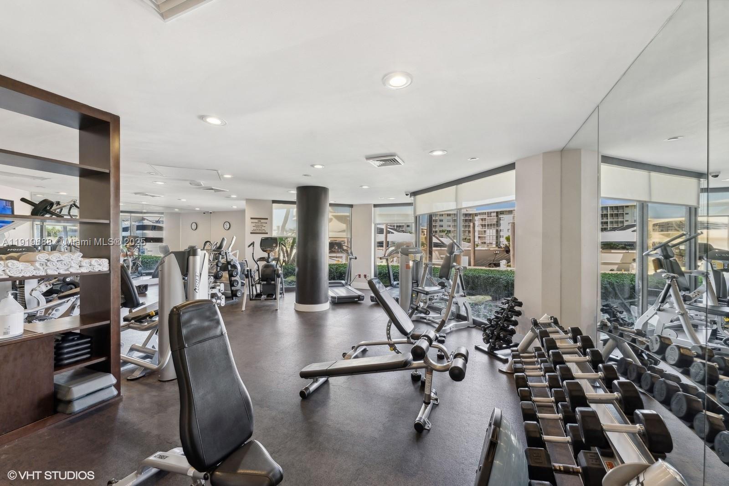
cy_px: 243
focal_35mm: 14
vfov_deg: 81.2
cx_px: 364
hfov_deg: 104.2
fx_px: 284
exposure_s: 1/8
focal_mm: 14
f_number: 9
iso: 250
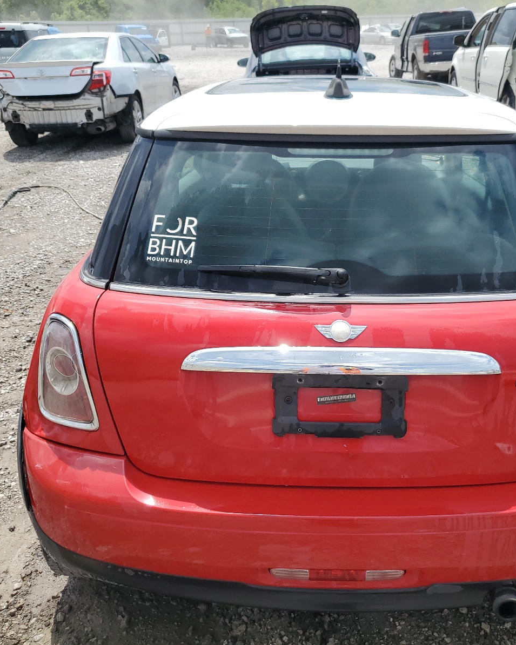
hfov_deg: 43.1
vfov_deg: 52.8
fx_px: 649
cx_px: 314
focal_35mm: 34
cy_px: 324
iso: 50
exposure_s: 1/2500
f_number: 1.5
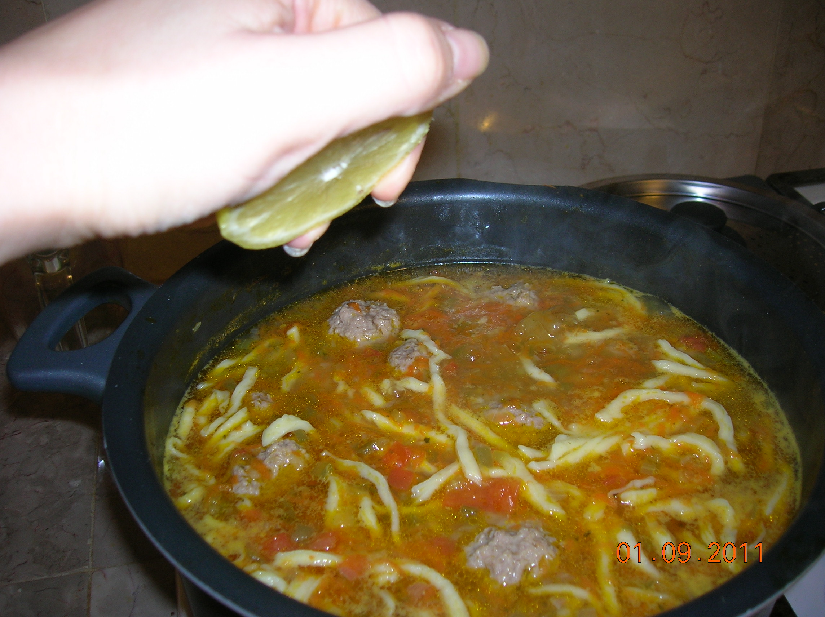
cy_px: 308
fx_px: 810
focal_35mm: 34
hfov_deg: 54.0
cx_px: 412
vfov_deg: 41.7
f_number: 2.9
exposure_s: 1/60.1
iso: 50
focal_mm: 5.7
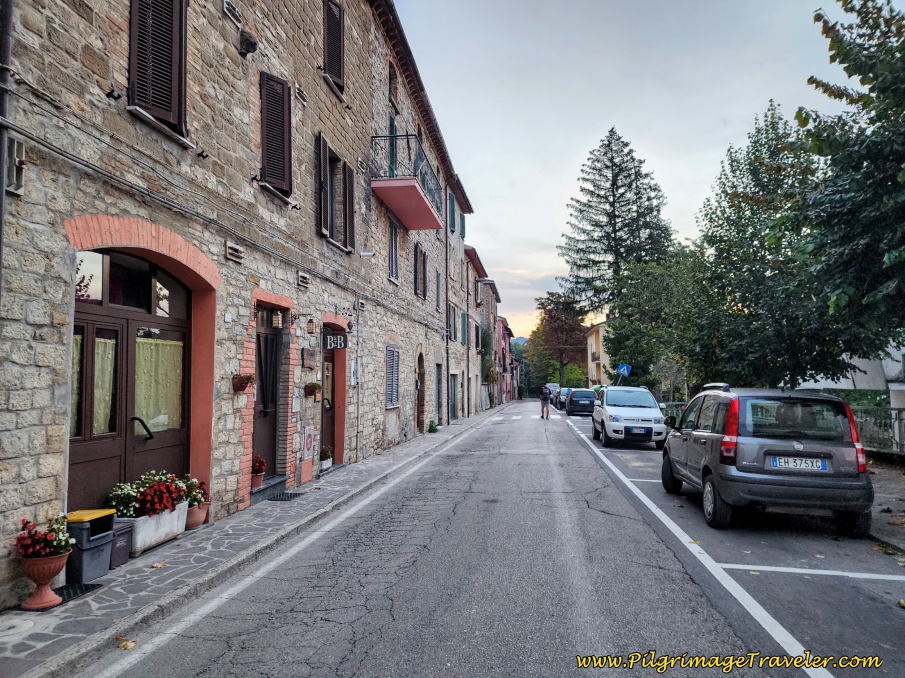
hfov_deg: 73.9
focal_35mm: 23
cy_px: 339
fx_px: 601
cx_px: 452
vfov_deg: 58.9
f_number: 1.8
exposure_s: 1/120
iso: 320
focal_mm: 6.4
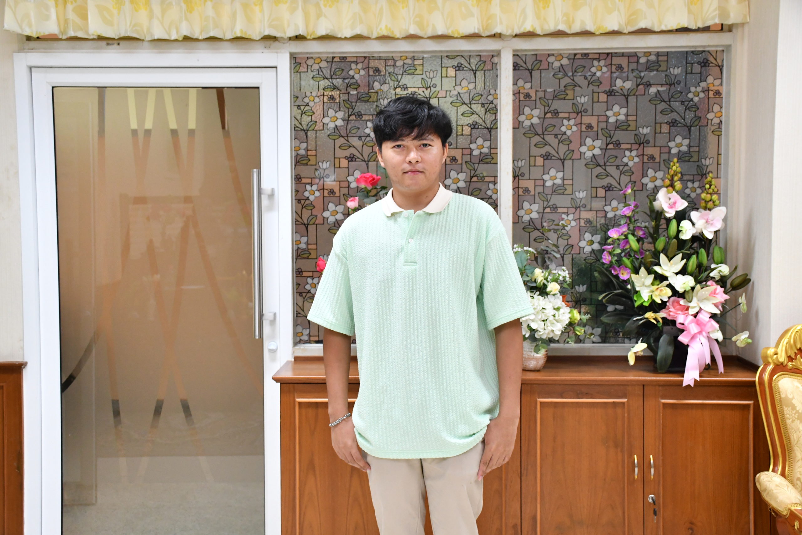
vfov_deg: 29.9
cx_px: 401
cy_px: 268
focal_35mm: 45
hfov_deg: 43.6
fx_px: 1002
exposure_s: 1/100
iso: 2000
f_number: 5
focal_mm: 30
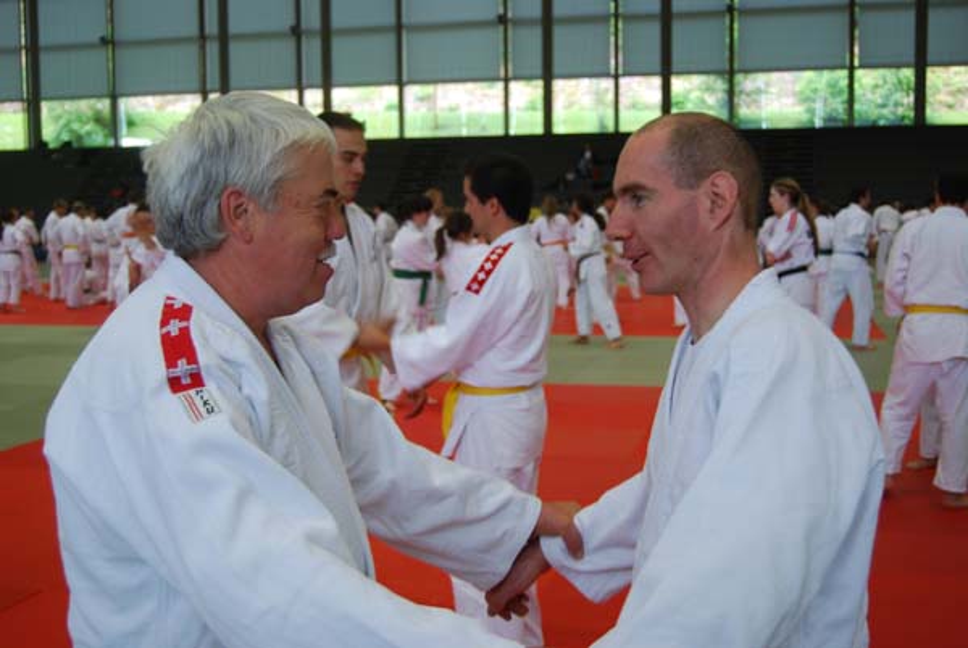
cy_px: 324
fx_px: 1212
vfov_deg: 30.0
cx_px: 484
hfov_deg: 43.5
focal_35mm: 45
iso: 200
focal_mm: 30
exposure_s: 1/30
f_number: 4.2
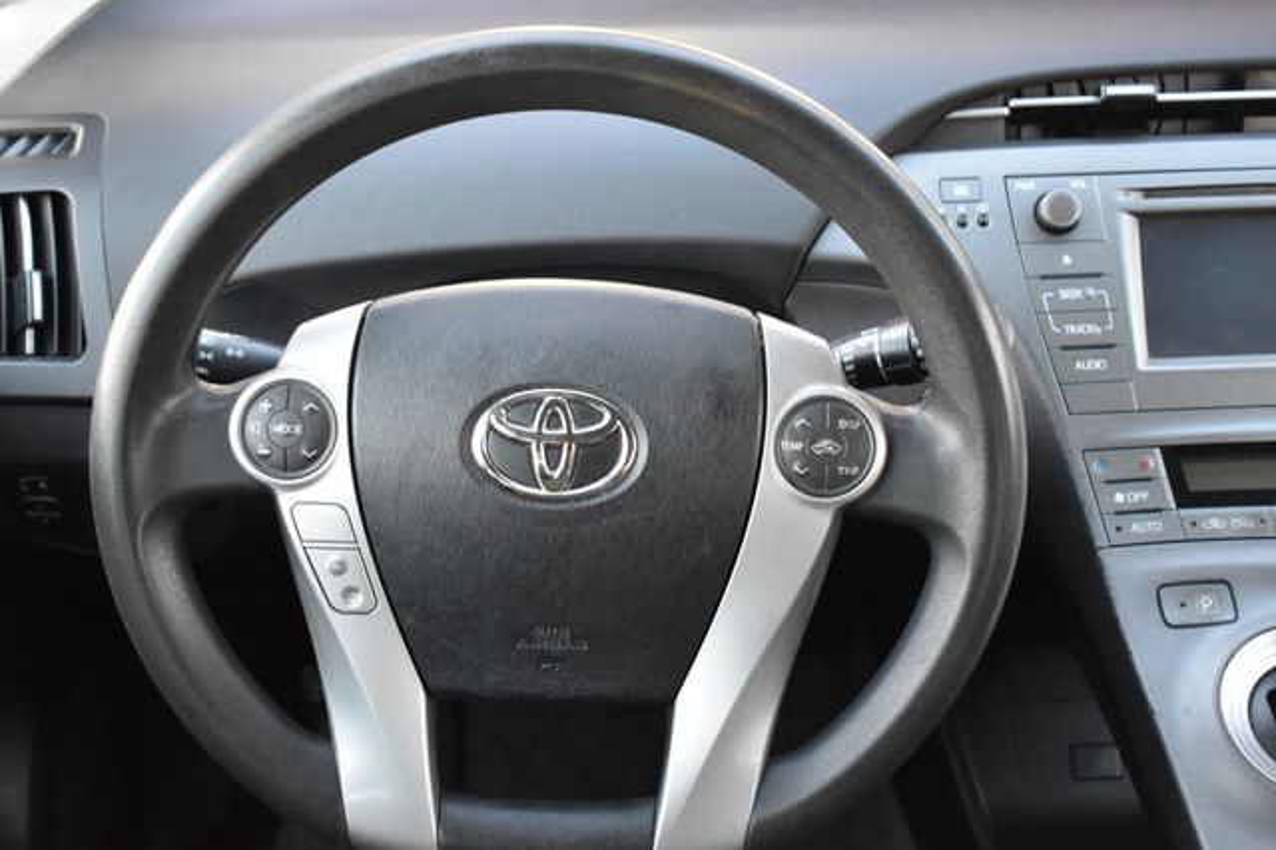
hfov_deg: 45.0
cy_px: 425
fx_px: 1541
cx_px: 638
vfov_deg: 30.8
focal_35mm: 44
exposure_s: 1/13
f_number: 4.2
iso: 3200
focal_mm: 29
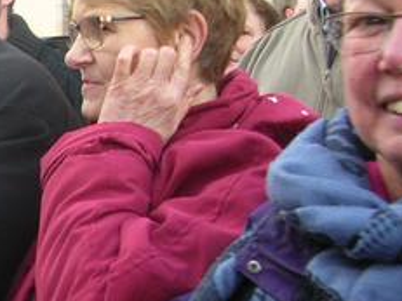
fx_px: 1126
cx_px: -132
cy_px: 217
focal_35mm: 97
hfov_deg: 18.7
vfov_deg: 15.2
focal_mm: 5.8
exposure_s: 1/98.5
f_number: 2.8
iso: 50
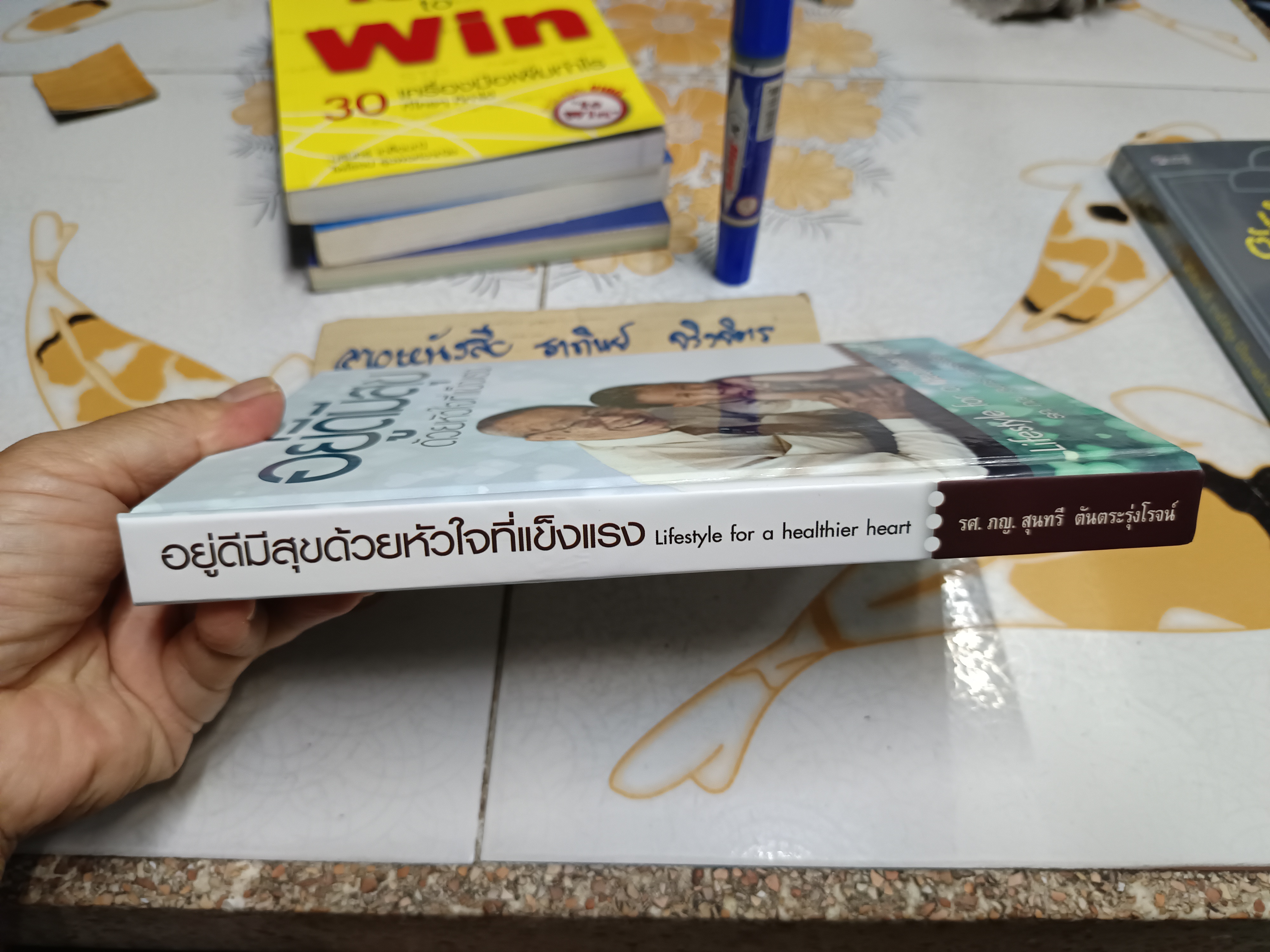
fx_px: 881
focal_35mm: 24
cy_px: 476
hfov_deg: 71.6
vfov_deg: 56.8
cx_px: 635
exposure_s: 1/33.3
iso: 1104
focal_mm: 5.31
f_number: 1.7
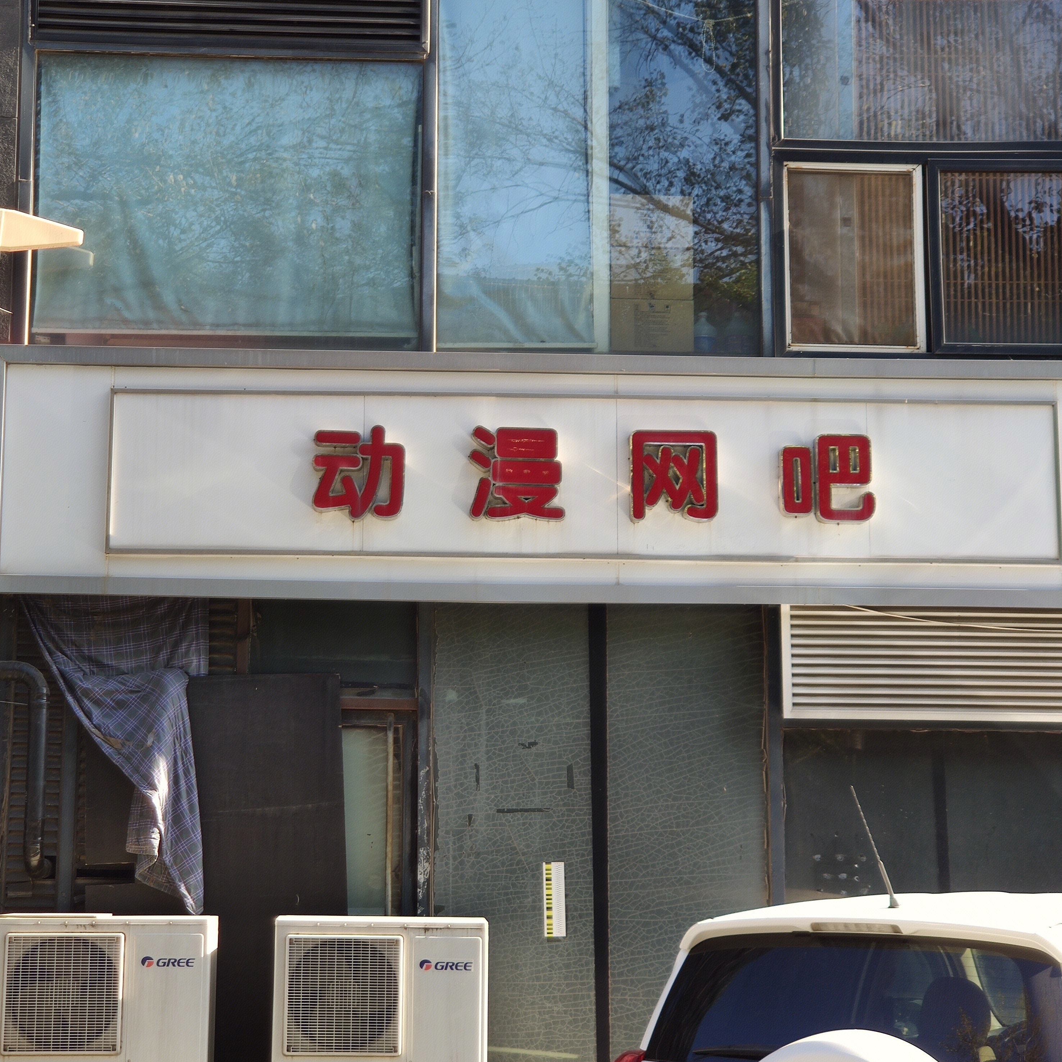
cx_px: 460
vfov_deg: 28.2
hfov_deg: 28.1
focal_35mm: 61
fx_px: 2117
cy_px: 527
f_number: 2.2
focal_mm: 6.22
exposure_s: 1/192
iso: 100
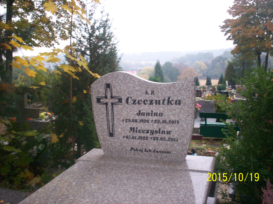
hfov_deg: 51.4
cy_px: 102
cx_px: 136
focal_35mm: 36
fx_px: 284
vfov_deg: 39.7
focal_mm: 6
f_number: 4.5
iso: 140
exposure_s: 1/60
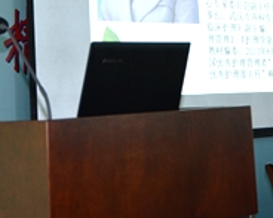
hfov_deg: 14.8
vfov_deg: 11.7
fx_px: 1050
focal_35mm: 130
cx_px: 120
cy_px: -22
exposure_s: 1/60
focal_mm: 34
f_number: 4.2
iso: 900
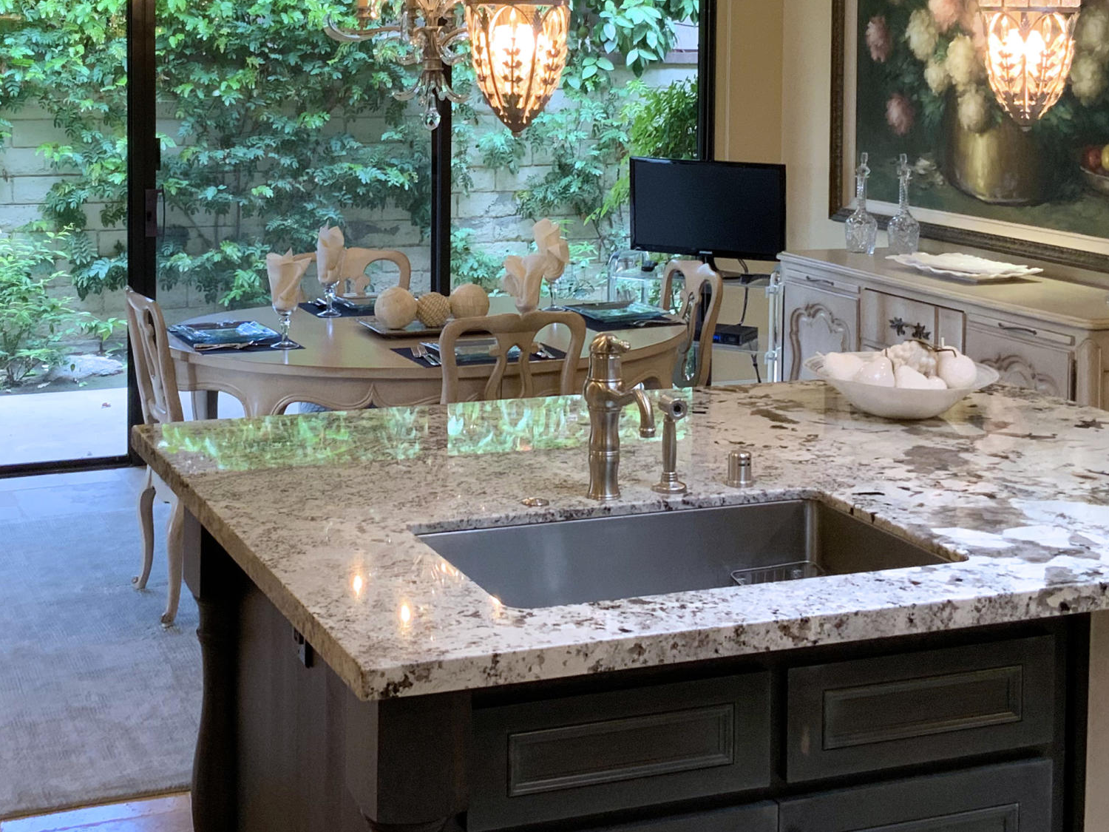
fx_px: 1858
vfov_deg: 25.0
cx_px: 464
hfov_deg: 33.2
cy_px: 219
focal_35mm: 58
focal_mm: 3
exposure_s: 1/60
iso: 50
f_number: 1.8
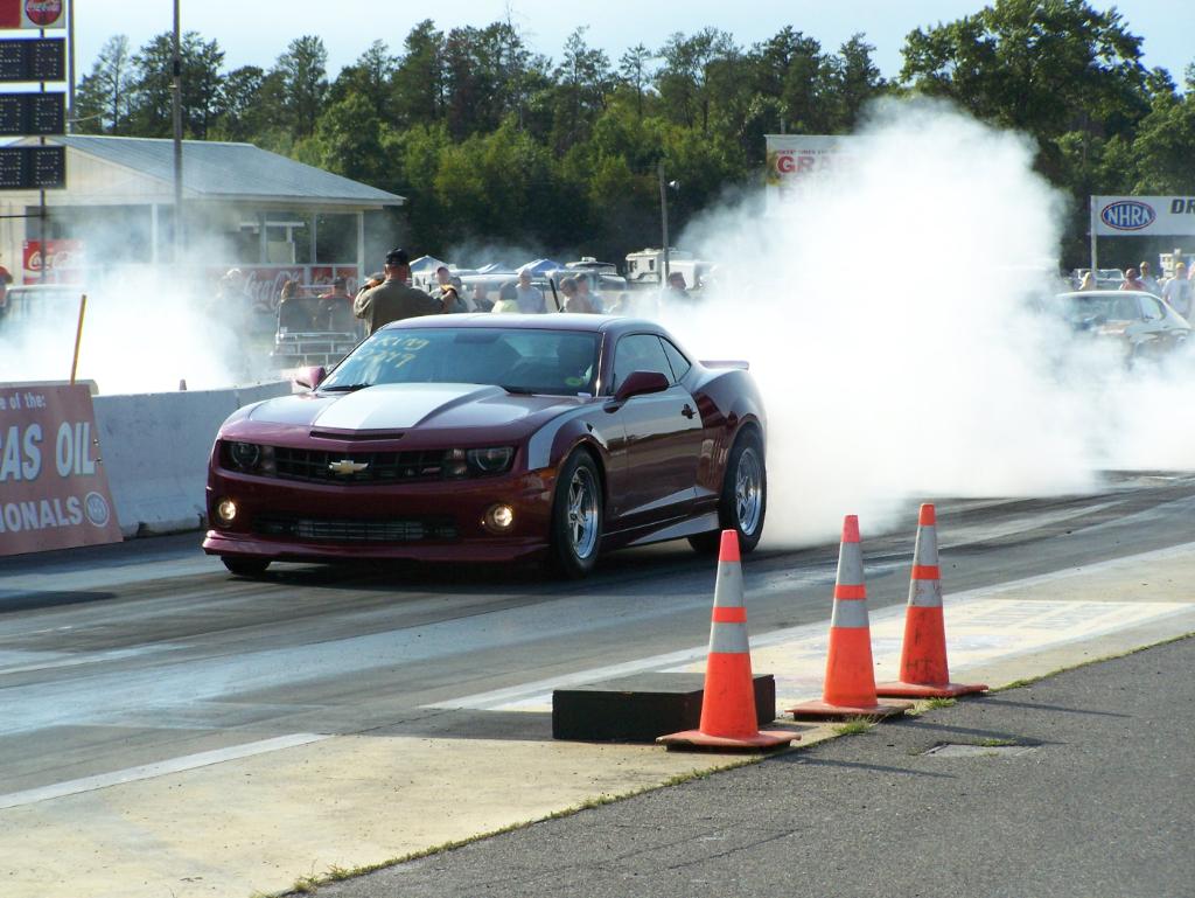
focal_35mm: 169
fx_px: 5837
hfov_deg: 11.7
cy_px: 449
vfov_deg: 8.8
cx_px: 598
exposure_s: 1/800
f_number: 6.3
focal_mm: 28
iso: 160
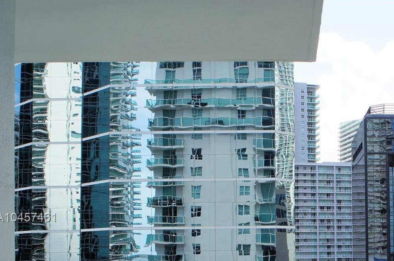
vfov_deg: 21.8
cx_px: 328
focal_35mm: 61
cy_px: 218
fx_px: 667
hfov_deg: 31.9
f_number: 11
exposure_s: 1/60
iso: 100
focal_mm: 24
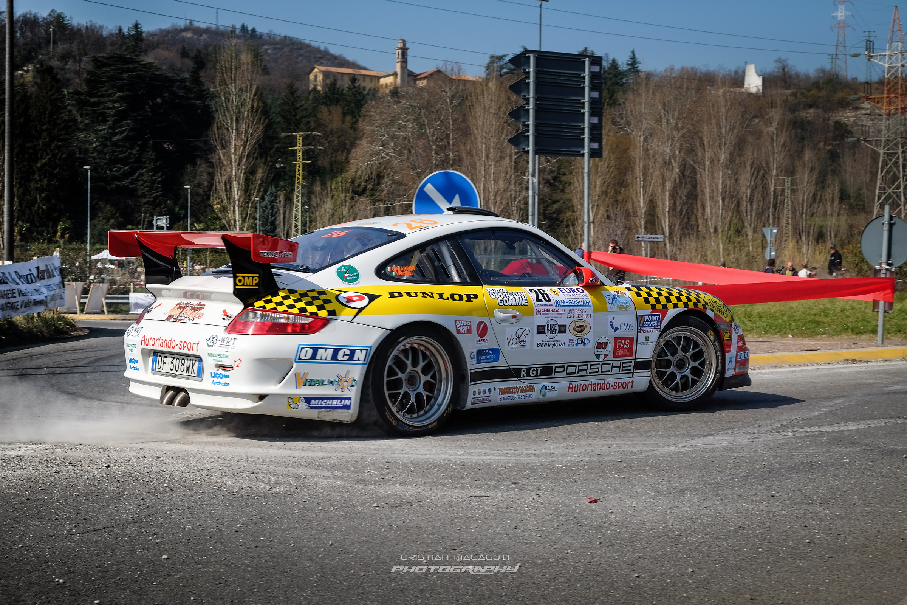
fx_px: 1537
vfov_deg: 22.3
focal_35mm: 61
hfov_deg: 32.9
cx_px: 454
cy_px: 302
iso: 200
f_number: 9
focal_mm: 40.7
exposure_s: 1/500
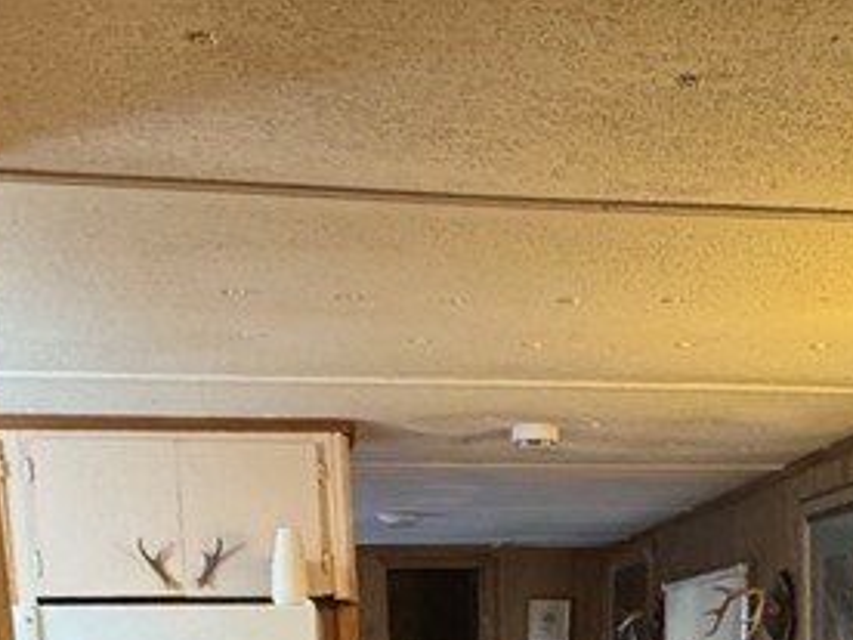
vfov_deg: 23.2
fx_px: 1281
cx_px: 547
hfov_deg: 36.5
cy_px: 934
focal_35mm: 52
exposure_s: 1/60
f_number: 2.2
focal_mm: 2.22
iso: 800
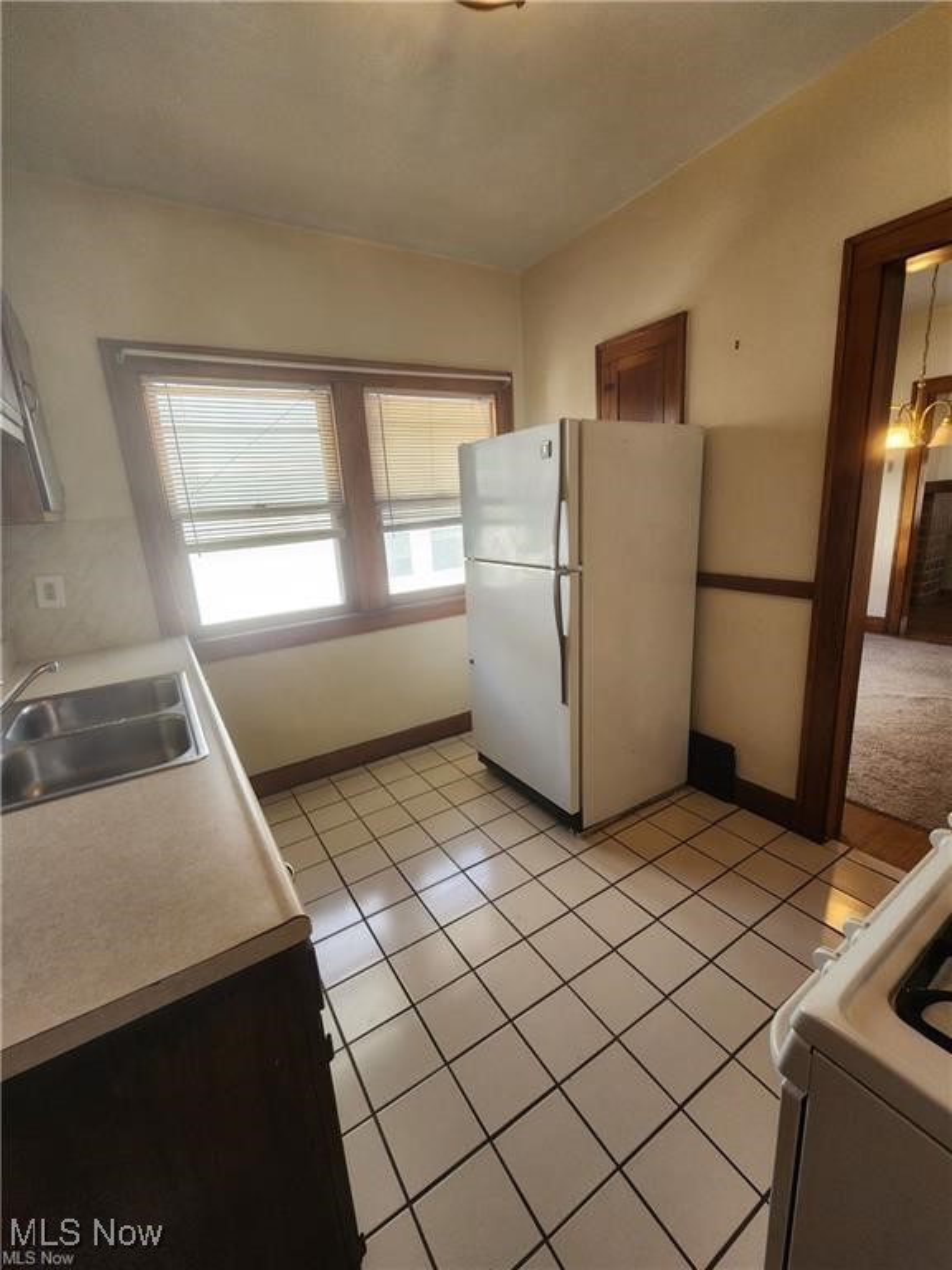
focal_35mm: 13
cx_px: 476
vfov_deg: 106.2
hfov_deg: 89.9
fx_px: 477
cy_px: 635
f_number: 2.2
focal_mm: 2.2
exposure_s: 1/60
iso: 100
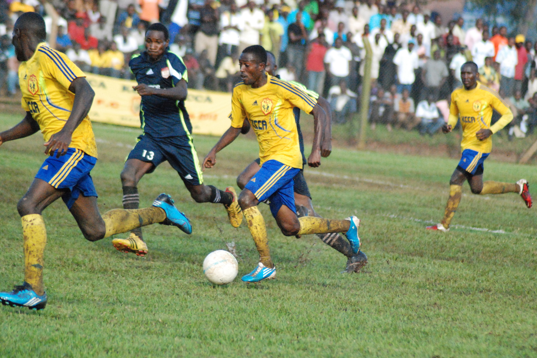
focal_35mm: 297
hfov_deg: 6.9
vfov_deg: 4.6
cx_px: 261
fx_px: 4430
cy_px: 193
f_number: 5
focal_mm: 180
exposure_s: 1/1600
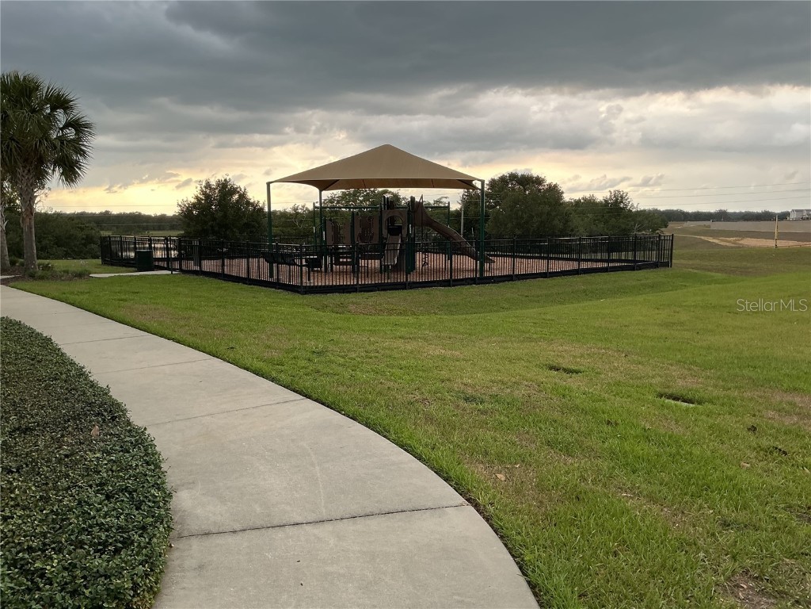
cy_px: 304
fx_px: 679
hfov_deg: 61.7
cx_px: 406
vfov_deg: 48.2
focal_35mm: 29
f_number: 1.8
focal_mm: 3
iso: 25
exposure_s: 1/126
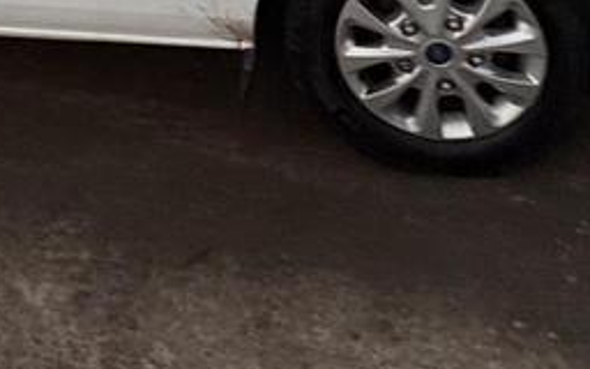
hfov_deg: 36.8
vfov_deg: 18.3
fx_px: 836
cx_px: 78
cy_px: -334
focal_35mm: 52
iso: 160
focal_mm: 2.22
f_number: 2.2
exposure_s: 1/69
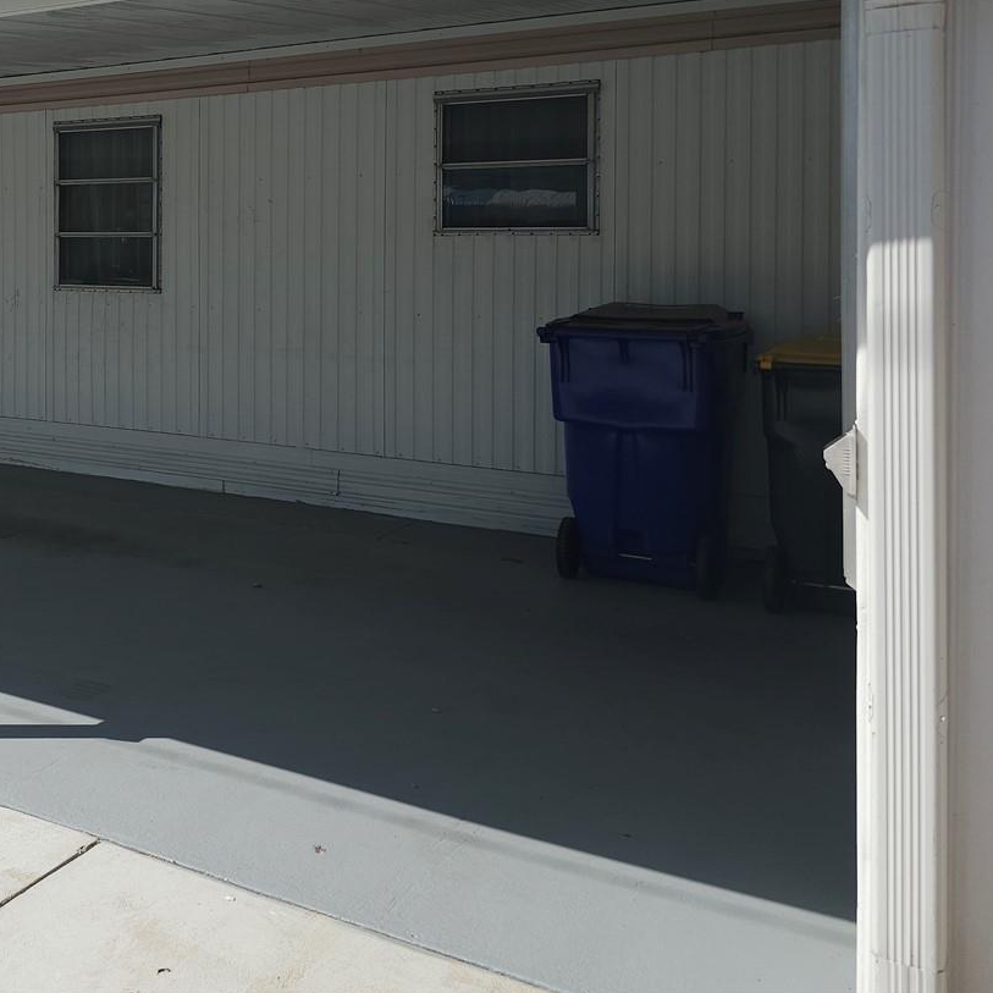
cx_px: 139
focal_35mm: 40
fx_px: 1298
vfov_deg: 40.8
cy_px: 265
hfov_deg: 39.5
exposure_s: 1/692
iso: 10
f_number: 1.7
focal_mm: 6.3
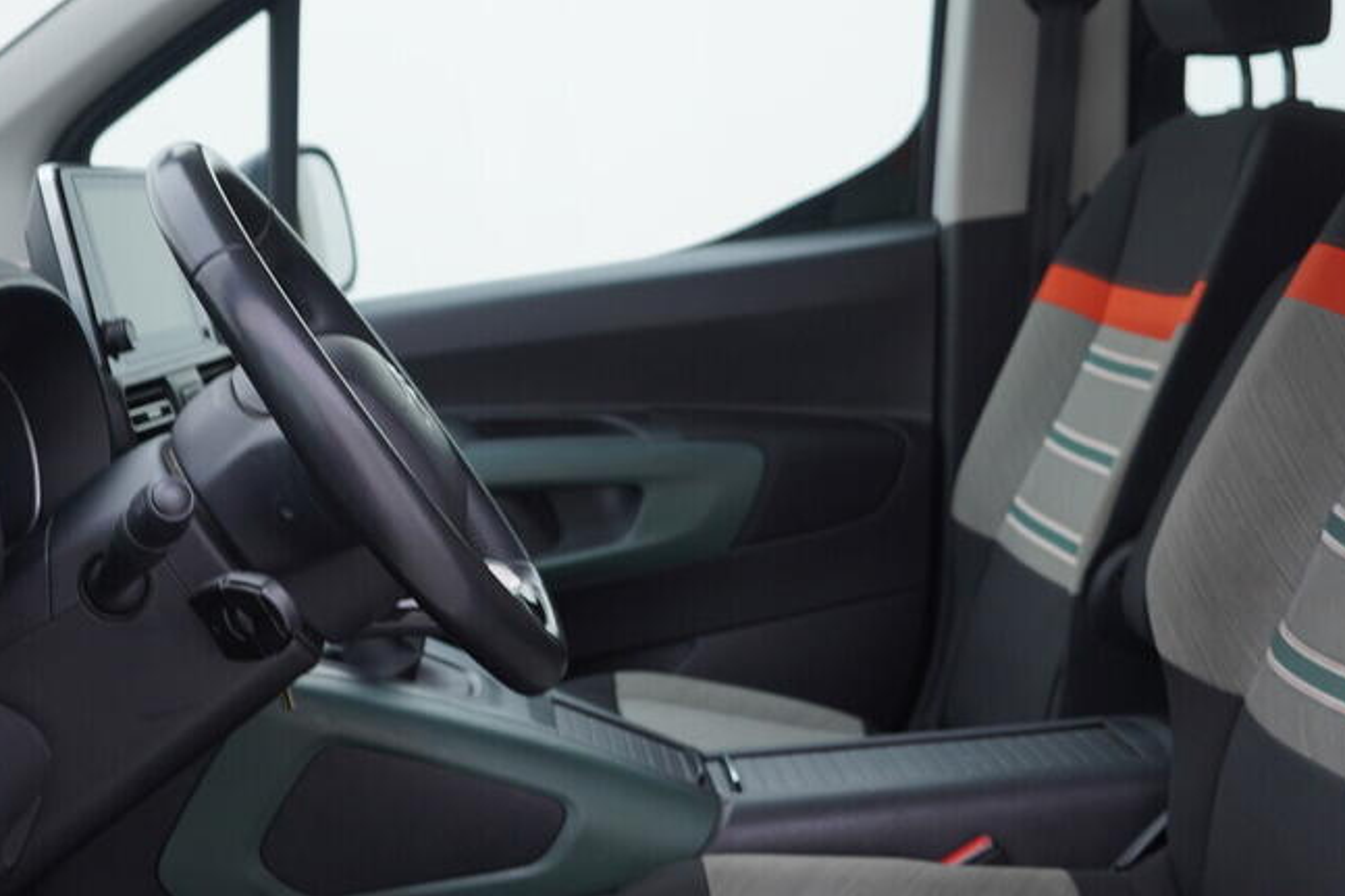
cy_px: 359
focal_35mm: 57
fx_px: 2129
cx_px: 609
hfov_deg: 35.0
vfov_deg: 23.7
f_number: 3.2
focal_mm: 24
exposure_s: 1/50
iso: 125
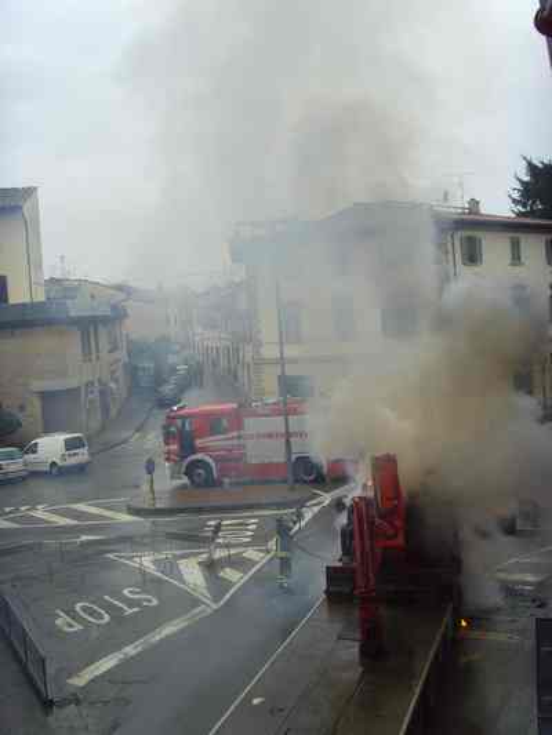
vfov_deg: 47.9
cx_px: 276
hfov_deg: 36.8
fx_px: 829
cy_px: 368
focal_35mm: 39
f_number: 3.5
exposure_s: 1/90
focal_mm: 6.6
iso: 80
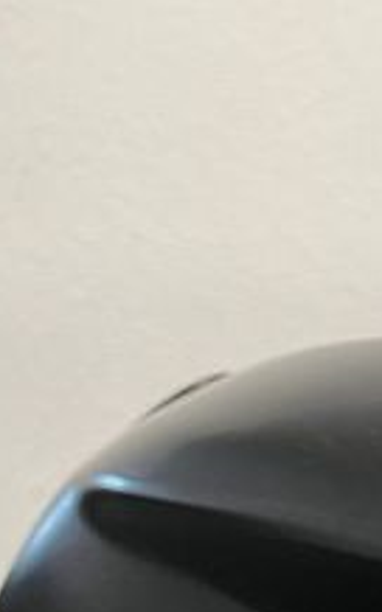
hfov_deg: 13.0
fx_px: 1351
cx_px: 865
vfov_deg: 24.7
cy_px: 561
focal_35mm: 81
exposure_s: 1/50
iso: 80
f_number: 1.6
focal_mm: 5.1
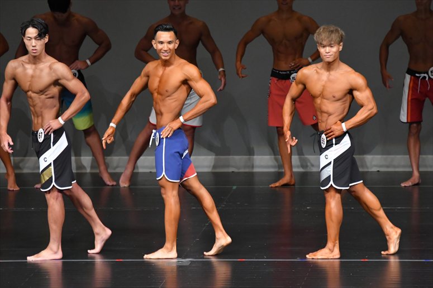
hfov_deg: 6.5
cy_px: 144
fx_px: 3787
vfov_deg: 4.4
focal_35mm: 315
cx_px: 216
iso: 4000
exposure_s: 1/400
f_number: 5.6
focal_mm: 210
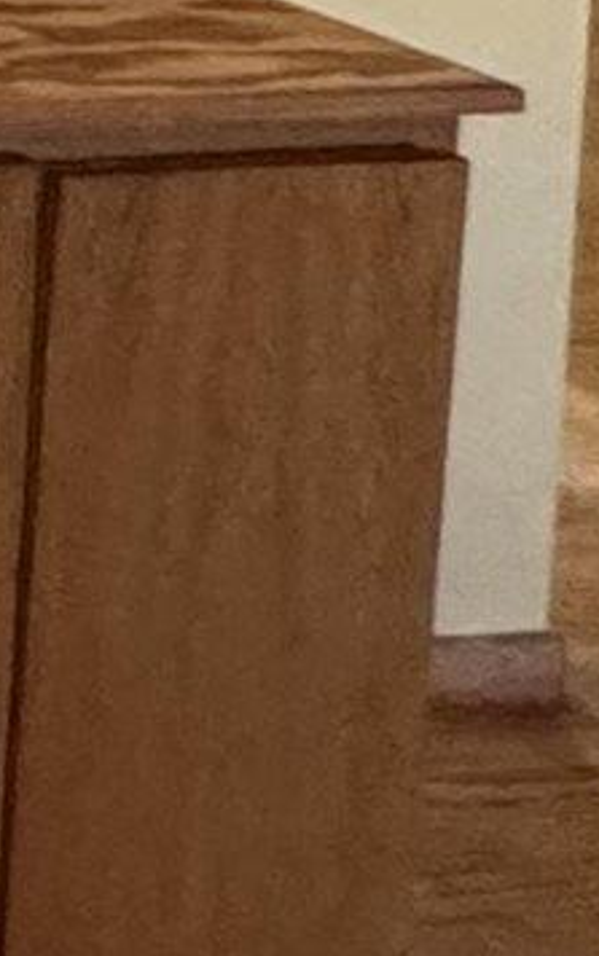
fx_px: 3338
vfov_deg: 13.3
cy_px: -1125
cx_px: -2939
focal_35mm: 128
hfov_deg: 5.3
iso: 320
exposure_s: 1/60
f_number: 2.2
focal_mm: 2.22
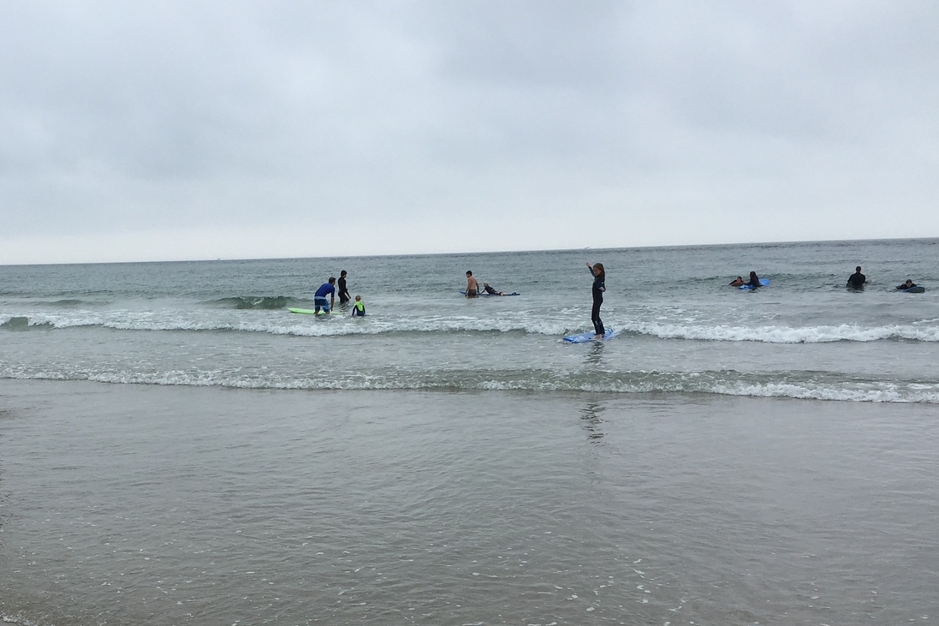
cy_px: 488
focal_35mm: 44
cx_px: 265
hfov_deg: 43.4
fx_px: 1147
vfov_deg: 29.9
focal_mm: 4.15
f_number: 2.2
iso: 32
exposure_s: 1/1412
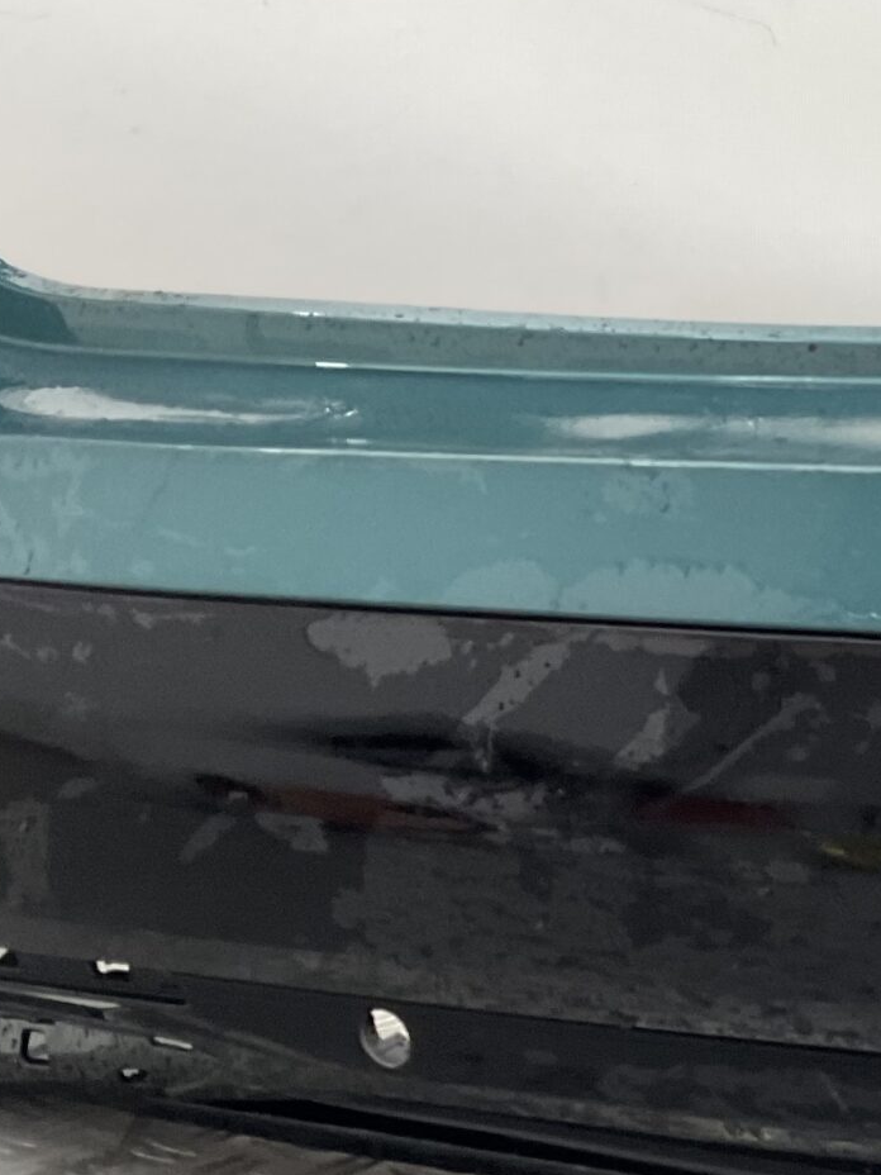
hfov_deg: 17.3
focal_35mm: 80
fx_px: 2715
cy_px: 1076
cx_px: 1156
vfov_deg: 23.7
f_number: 1.8
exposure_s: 1/120
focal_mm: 3
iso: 50
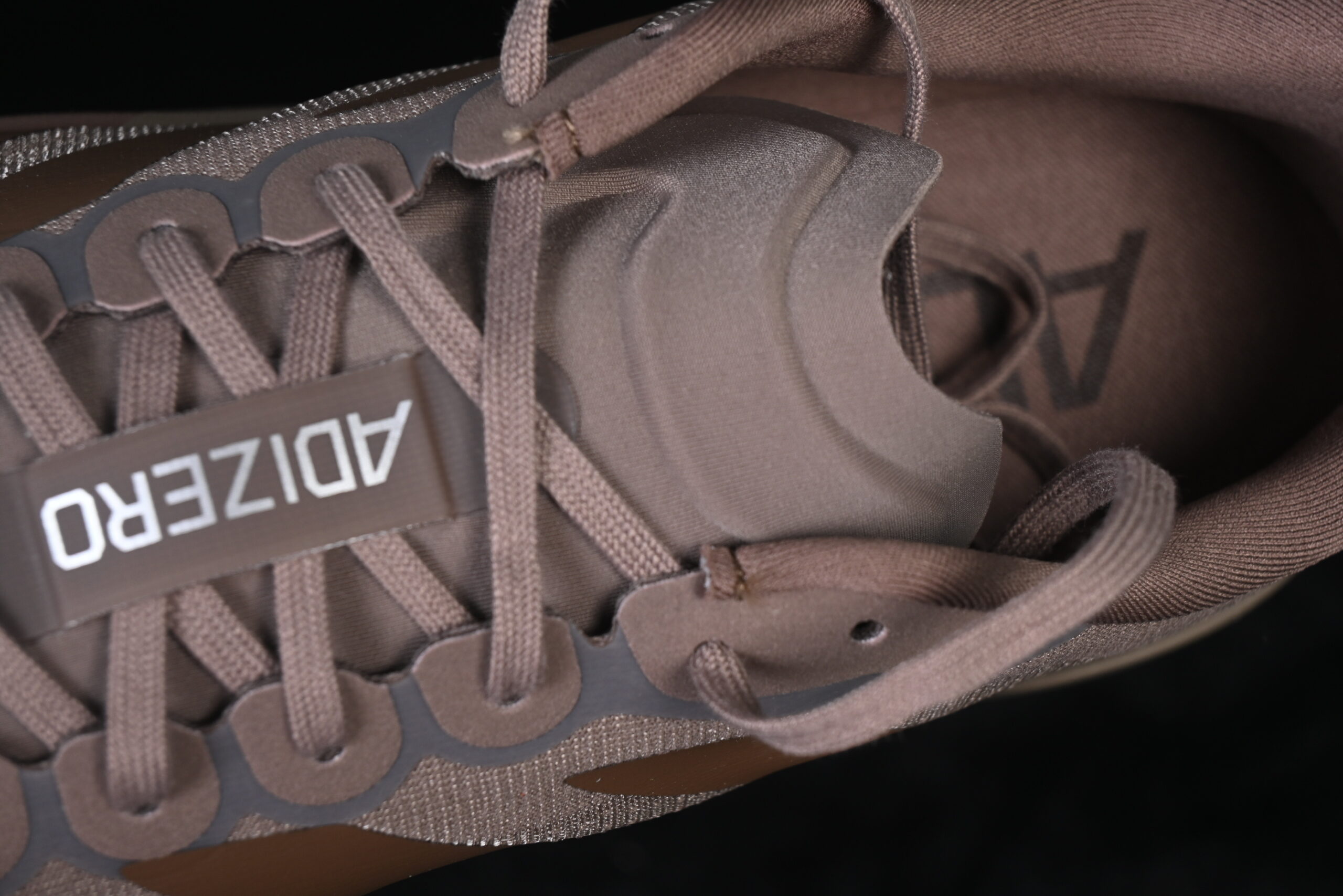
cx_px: 672
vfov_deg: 18.2
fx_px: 2798
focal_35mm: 75
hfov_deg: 27.0
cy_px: 448
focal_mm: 50
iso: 160
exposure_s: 1/60
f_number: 6.3
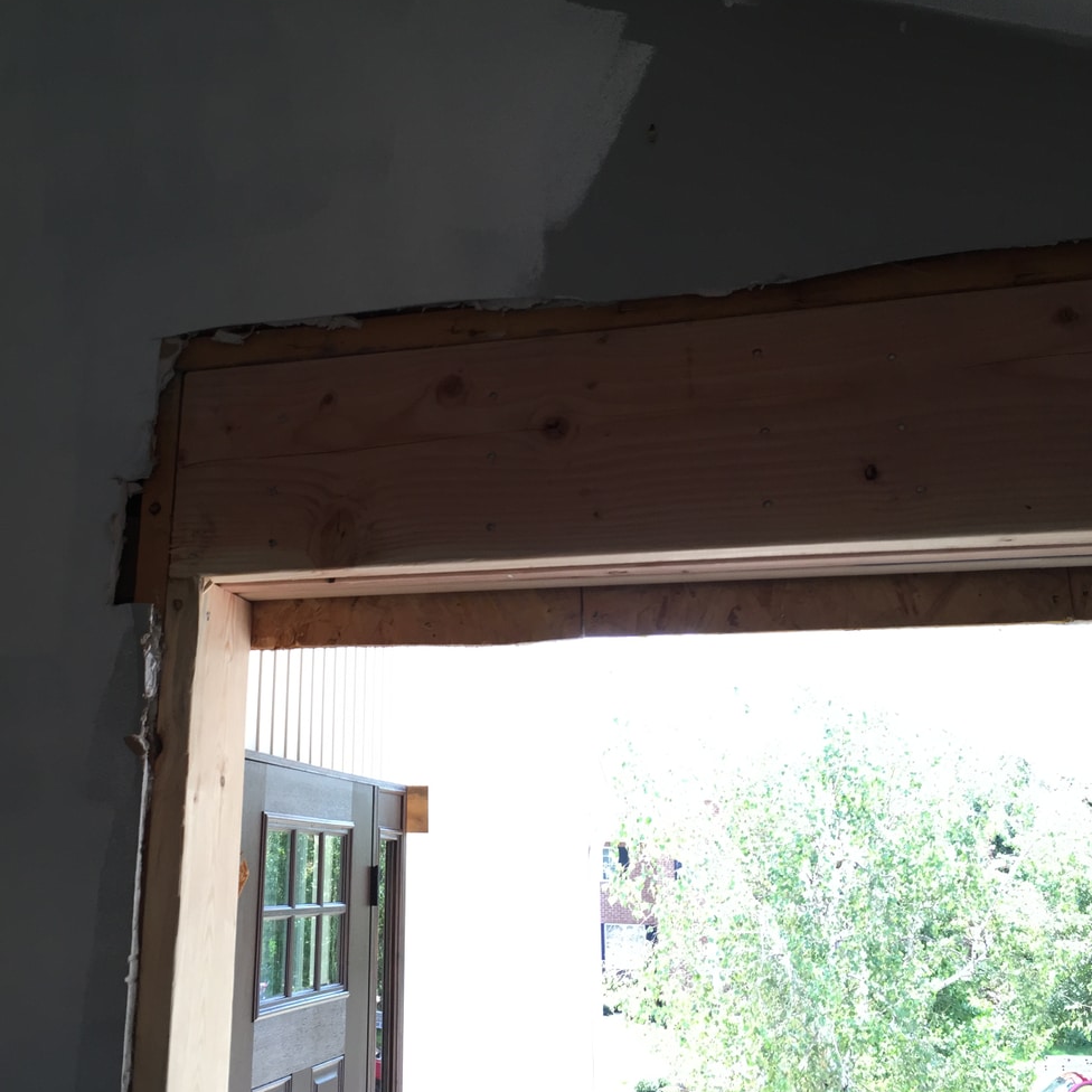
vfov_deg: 47.2
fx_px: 1249
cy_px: 545
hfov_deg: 46.8
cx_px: 406
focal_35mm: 35
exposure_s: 1/120
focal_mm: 4.15
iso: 50
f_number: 2.2
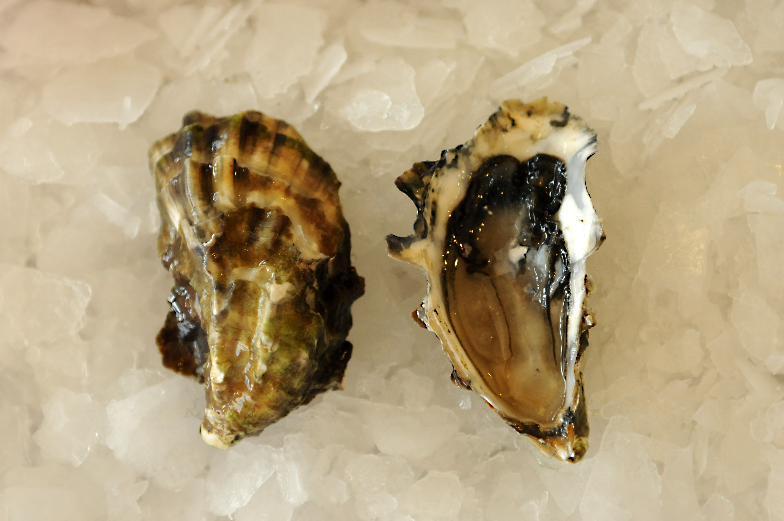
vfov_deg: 17.9
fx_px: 1653
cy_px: 269
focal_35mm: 76
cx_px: 412
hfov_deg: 26.7
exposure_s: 1/400
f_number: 3.5
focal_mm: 48
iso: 800
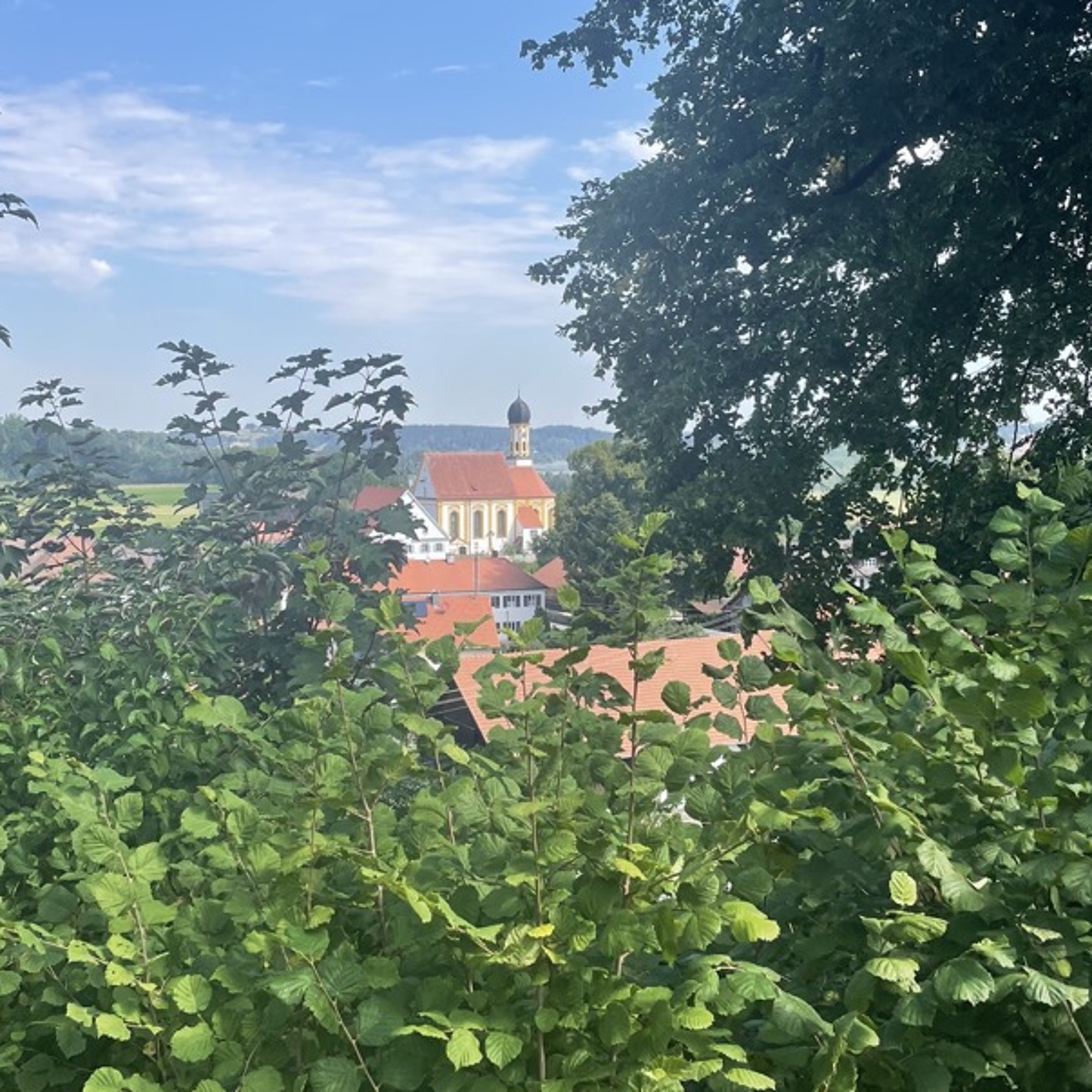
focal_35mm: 39
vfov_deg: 42.8
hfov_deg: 42.7
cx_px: 465
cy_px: 485
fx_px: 1392
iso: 32
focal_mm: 4.2
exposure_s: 1/2053
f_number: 1.6
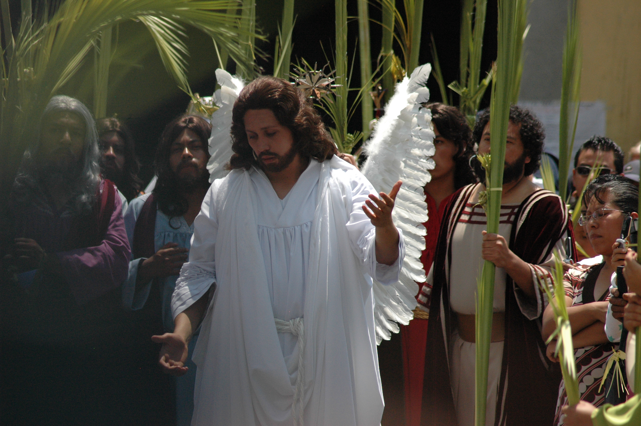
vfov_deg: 3.7
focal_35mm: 375
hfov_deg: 5.5
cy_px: 213
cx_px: 320
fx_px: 6671
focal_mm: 250
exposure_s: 1/2000
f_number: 5.6
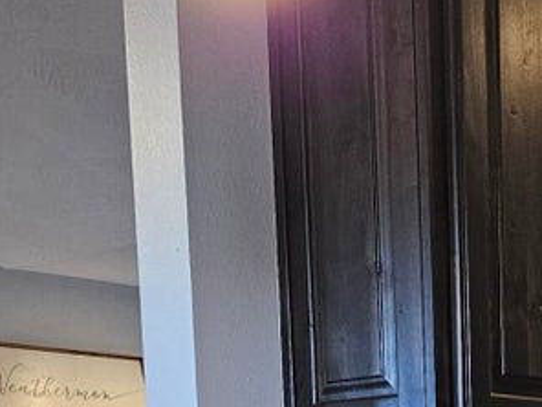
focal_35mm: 106
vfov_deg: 12.7
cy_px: 730
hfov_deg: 17.9
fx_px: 1660
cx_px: 591
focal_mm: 5.4
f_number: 1.8
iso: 200
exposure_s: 1/120
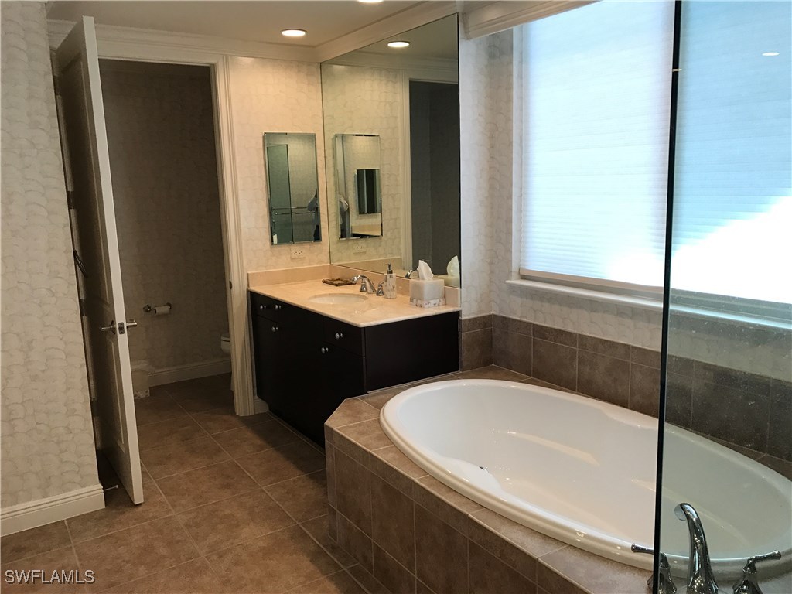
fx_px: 641
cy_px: 297
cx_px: 396
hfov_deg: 63.4
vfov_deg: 49.7
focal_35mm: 28
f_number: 1.8
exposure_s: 1/40
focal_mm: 3.99
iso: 25
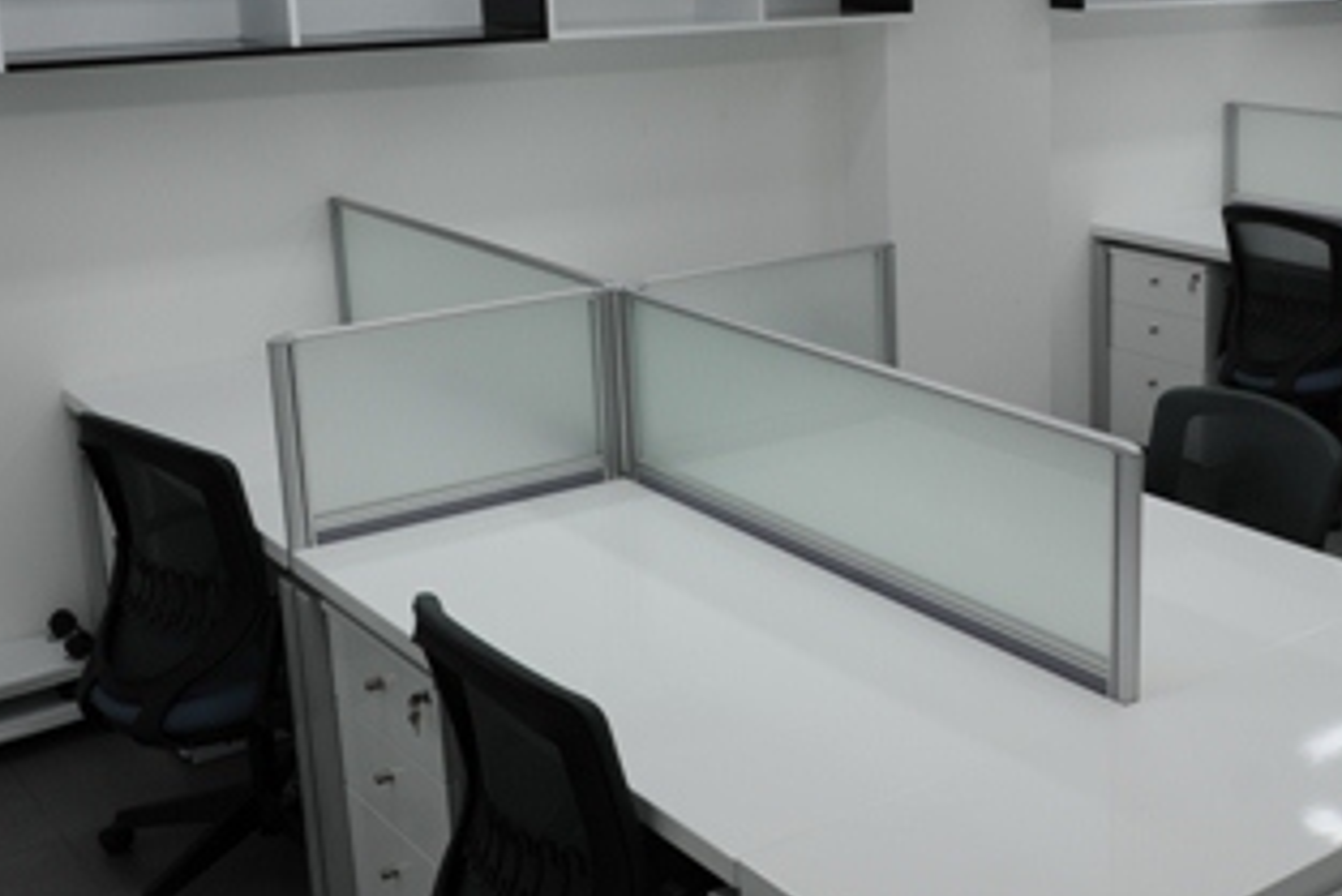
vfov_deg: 27.4
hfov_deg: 38.6
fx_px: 1827
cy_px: 326
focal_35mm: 49
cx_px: 1098
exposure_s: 1/25
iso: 200
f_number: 8
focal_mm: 24
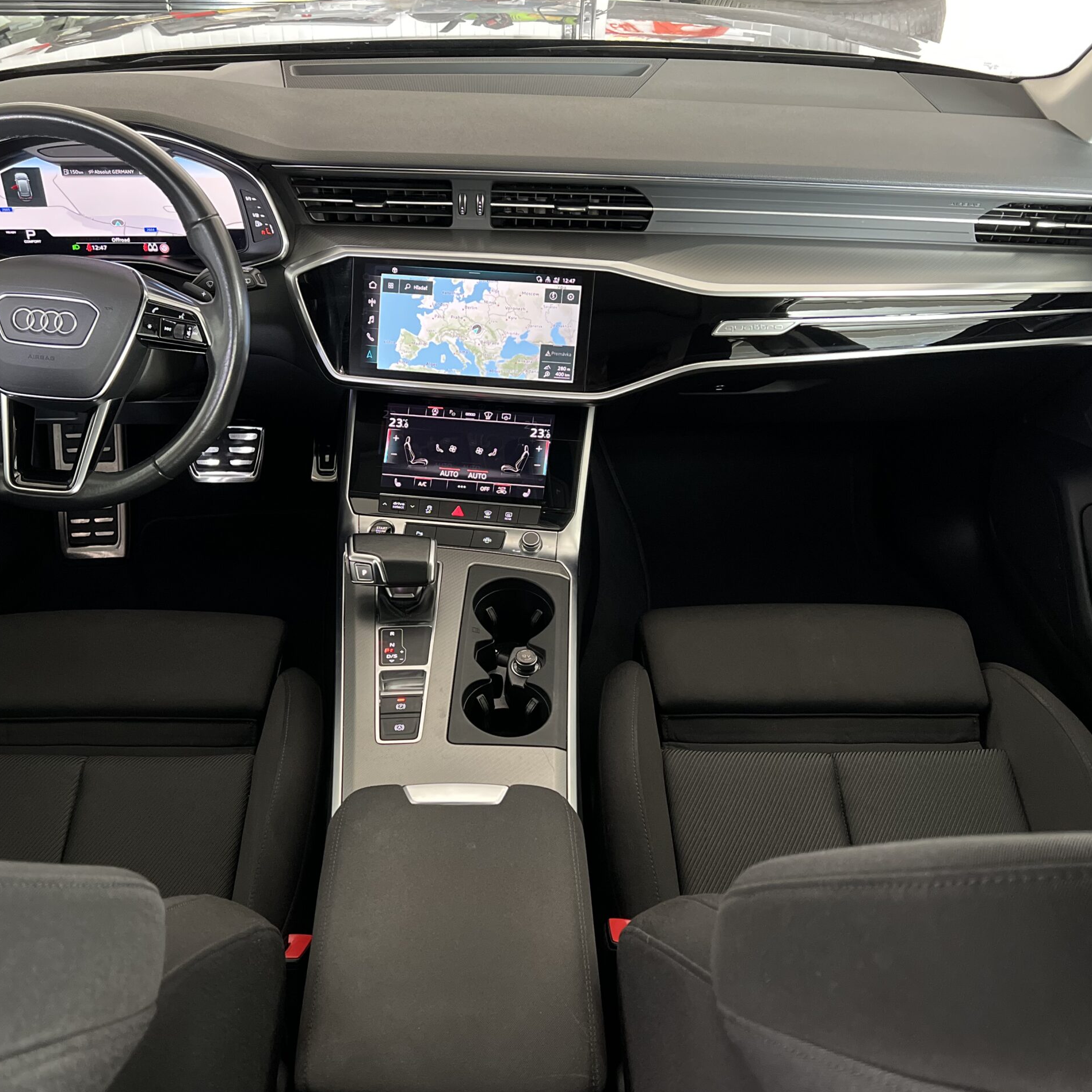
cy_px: 546
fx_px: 1106
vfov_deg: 52.5
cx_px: 463
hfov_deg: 52.3
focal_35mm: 31
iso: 640
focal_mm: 5.7
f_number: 1.5
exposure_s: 1/38
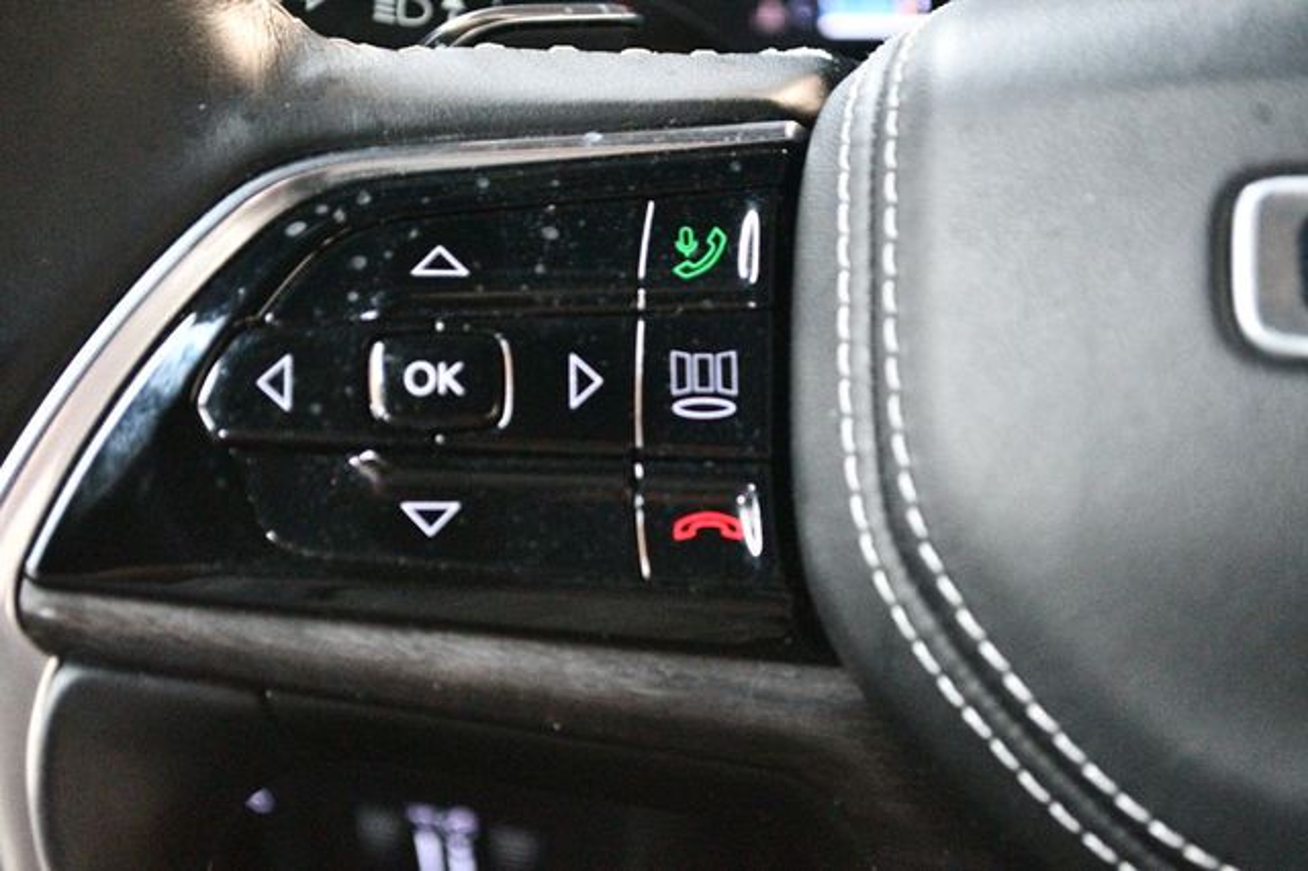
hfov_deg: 26.0
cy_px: 436
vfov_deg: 17.5
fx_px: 2832
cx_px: 654
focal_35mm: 78
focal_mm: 52
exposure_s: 1/25
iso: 12800
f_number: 5.6
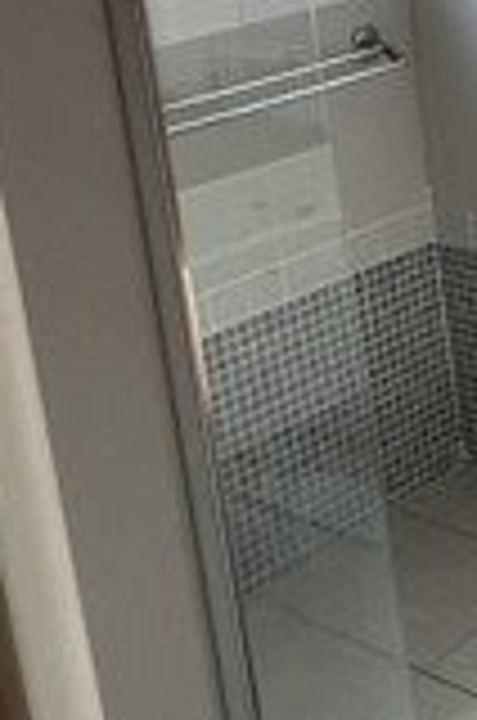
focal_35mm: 73
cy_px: 50
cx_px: 882
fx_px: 1457
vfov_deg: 26.7
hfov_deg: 15.7
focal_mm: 2.22
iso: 320
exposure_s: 1/99
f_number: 2.2
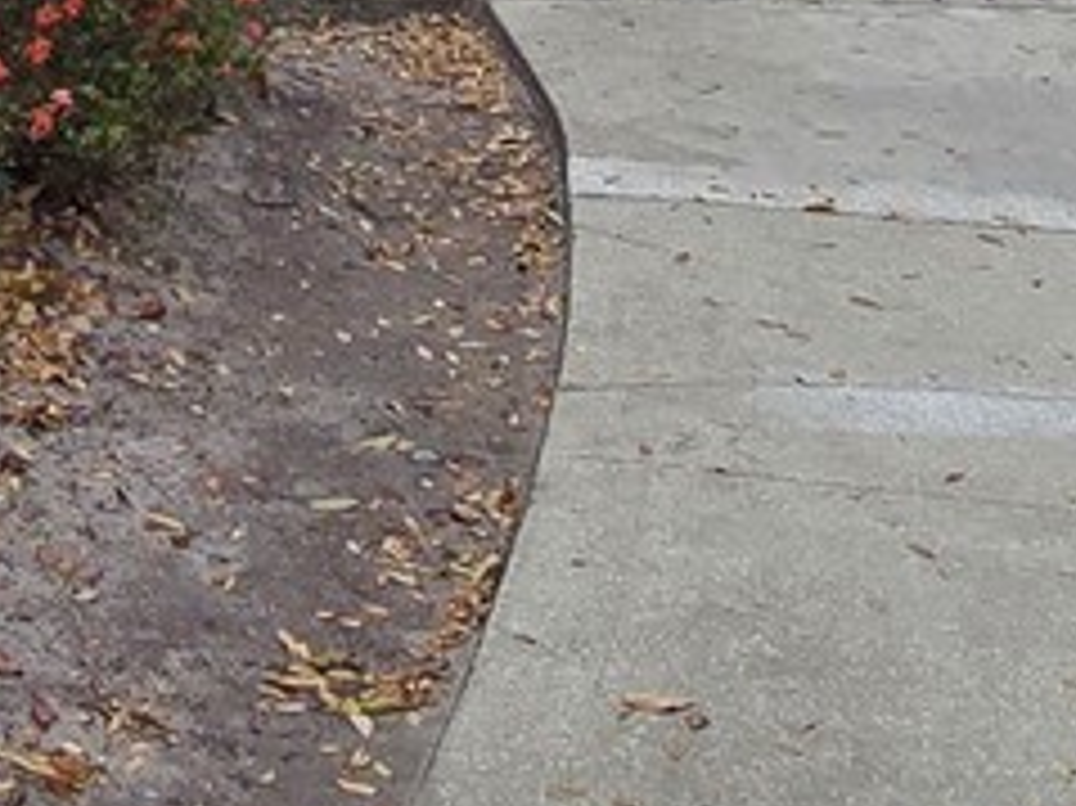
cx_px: -41
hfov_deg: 21.6
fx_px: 2703
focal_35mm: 87
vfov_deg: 15.7
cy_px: -392
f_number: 2.2
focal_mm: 2.2
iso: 50
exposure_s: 1/1250
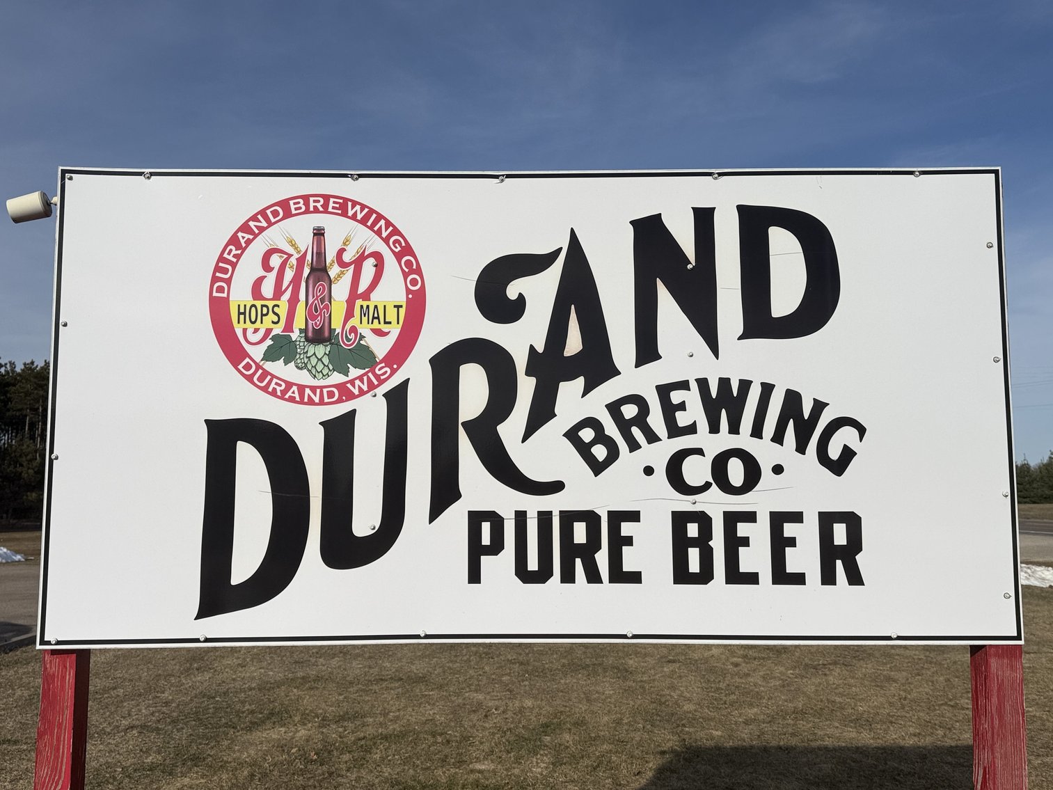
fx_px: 730
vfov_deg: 56.8
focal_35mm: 24
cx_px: 526
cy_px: 395
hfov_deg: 71.6
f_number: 1.78
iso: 80
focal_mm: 6.76
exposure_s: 1/14286
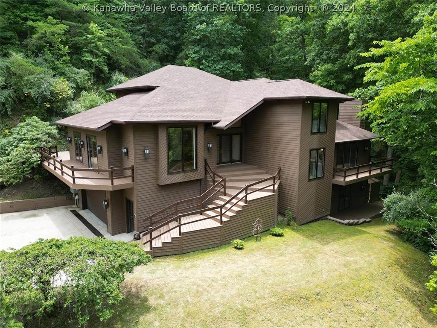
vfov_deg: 56.8
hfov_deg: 71.6
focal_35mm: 24
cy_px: 164
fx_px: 303
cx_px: 218
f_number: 1.7
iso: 130
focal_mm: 6.72
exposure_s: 1/640
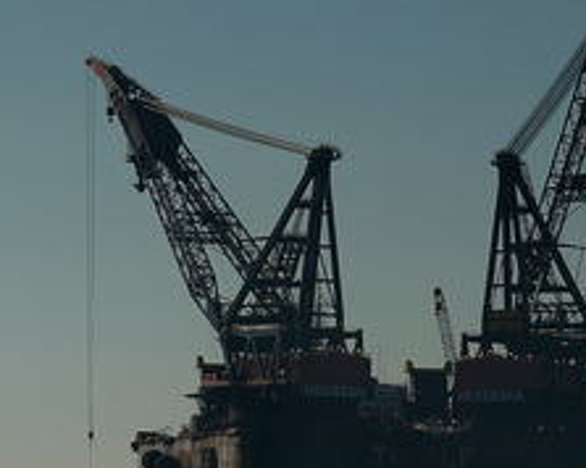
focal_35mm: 267
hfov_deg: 7.2
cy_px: 260
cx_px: 163
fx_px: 4627
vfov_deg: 5.8
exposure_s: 1/500
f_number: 16
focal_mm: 92
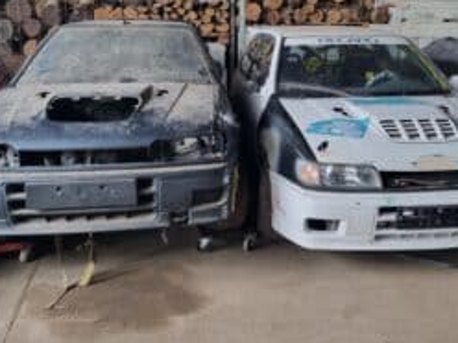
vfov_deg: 34.1
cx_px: 257
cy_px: 124
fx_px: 556
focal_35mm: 42
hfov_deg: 44.7
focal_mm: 5.4
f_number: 1.8
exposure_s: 1/50
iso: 320
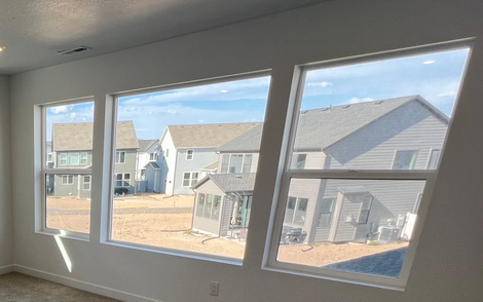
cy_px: 302
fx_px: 395
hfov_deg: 51.6
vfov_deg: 37.4
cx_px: 10
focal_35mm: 30
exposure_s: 1/200
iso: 32
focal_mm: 1.57
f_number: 1.8
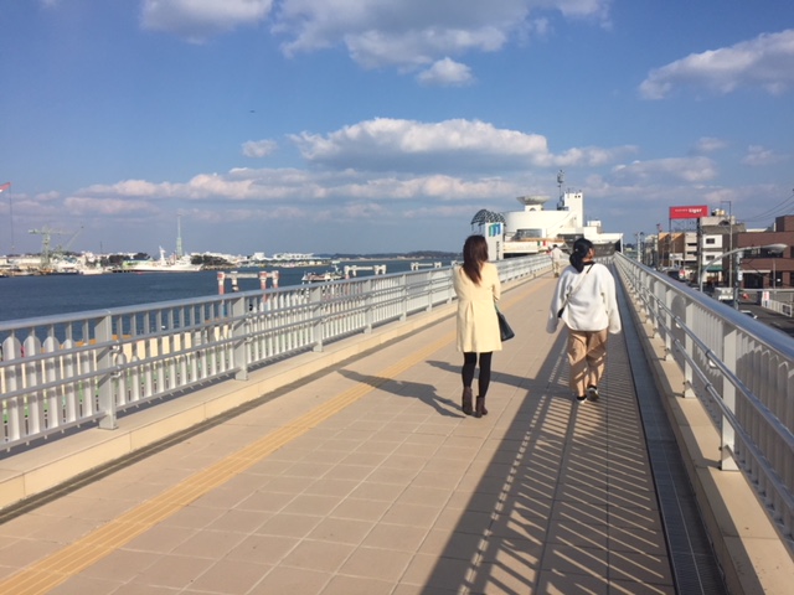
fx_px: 665
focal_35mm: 29
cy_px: 298
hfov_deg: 61.7
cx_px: 397
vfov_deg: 48.2
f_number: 2.2
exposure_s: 1/3597
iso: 32
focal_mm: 4.15
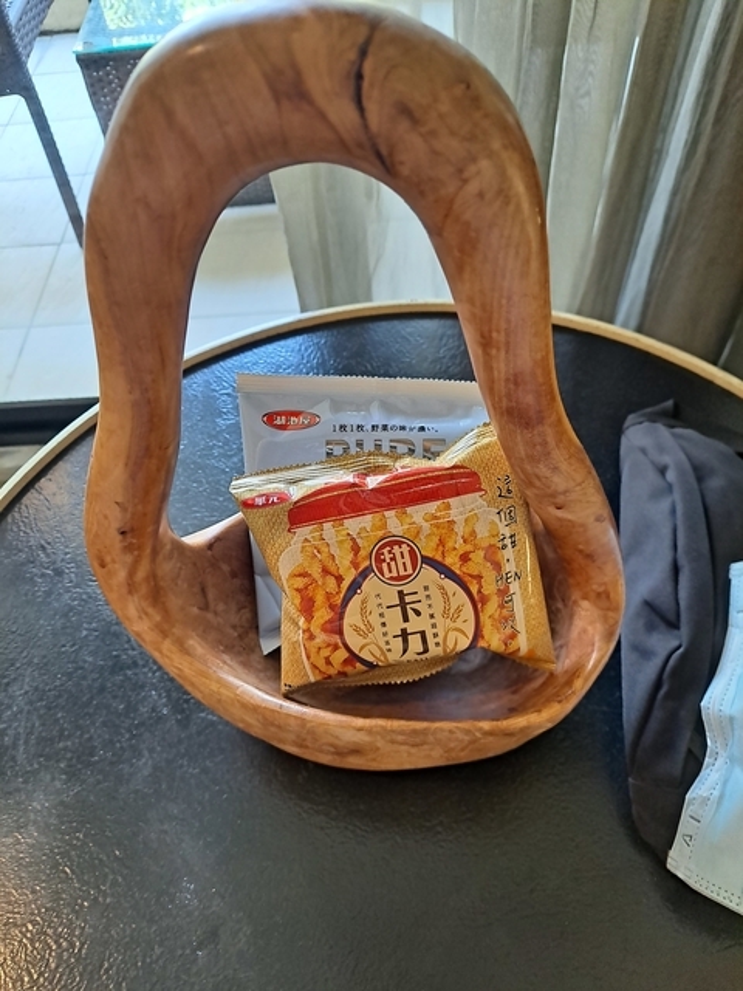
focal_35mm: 24
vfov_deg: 71.6
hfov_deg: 56.8
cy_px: 496
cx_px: 372
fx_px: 687
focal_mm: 5.23
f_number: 1.8
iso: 125
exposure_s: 1/60
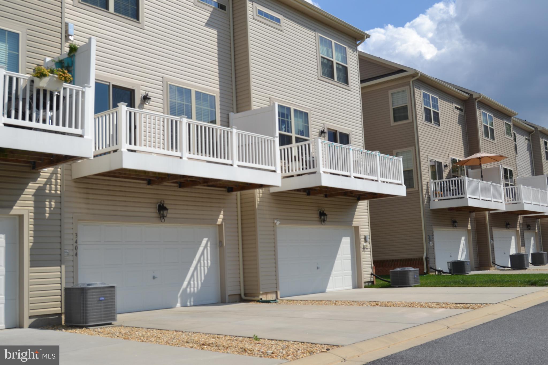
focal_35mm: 39
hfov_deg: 49.6
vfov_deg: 34.2
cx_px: 274
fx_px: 594
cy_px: 182
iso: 100
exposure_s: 1/400
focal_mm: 26
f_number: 10
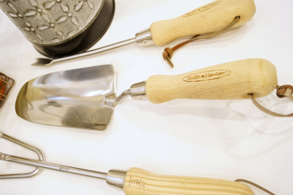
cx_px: 146
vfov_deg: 43.5
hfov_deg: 62.0
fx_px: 244
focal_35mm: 30
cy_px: 98
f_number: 4
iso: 2500
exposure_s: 1/60
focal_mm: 20
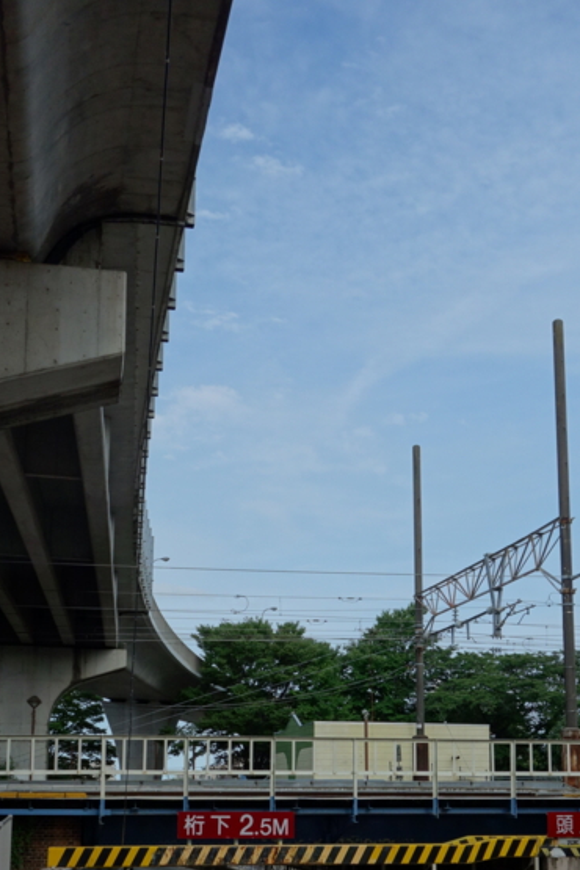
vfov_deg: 39.7
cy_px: 604
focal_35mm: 49
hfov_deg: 27.5
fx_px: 1184
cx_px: 319
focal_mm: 12.78
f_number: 5.6
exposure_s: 1/400
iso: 125
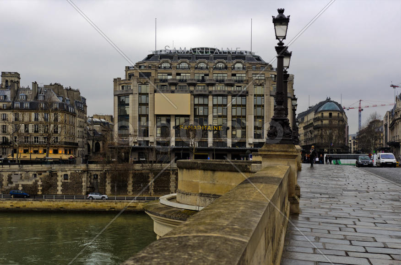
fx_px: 534
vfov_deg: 27.9
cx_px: 200
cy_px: 132
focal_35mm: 48
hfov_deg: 41.2
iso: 250
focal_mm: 32
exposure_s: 1/500
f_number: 3.8
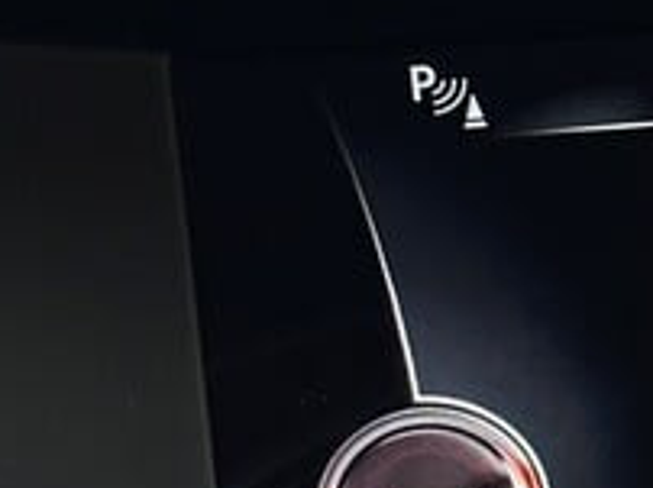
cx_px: 1031
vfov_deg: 6.9
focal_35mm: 214
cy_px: 490
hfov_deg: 9.0
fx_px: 4032
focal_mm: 6.86
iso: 250
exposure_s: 1/33
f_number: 1.78
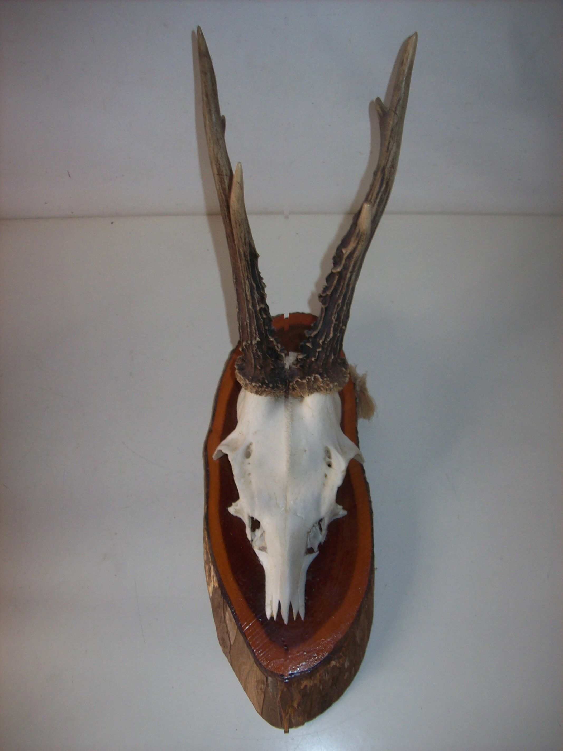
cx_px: 282
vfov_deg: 51.4
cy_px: 376
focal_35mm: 36
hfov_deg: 39.6
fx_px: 781
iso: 80
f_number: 2.7
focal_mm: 6
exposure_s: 1/64
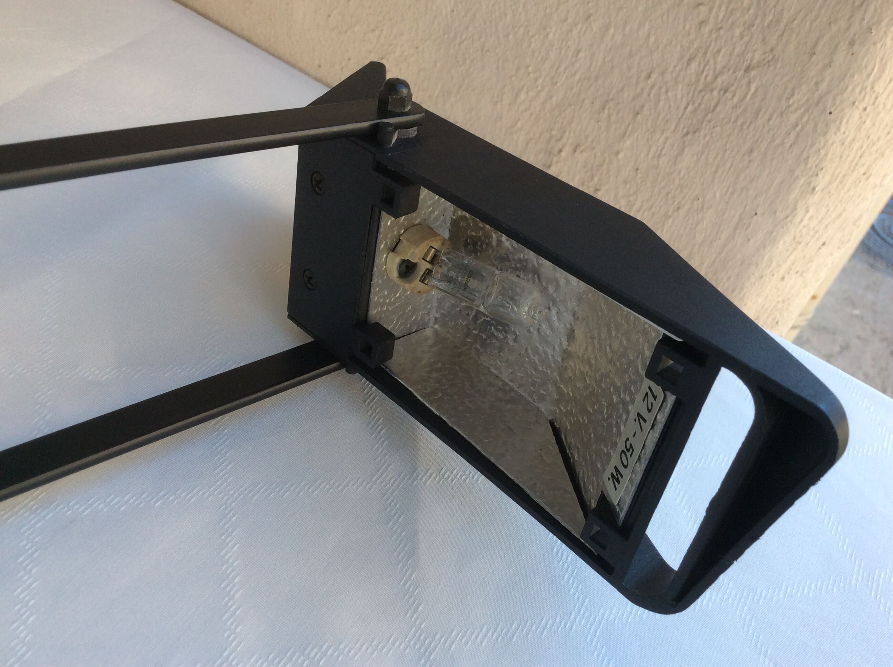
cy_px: 334
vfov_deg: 44.1
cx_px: 446
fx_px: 824
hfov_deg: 56.9
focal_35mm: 32
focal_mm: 3.3
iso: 32
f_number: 2.4
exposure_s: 1/153
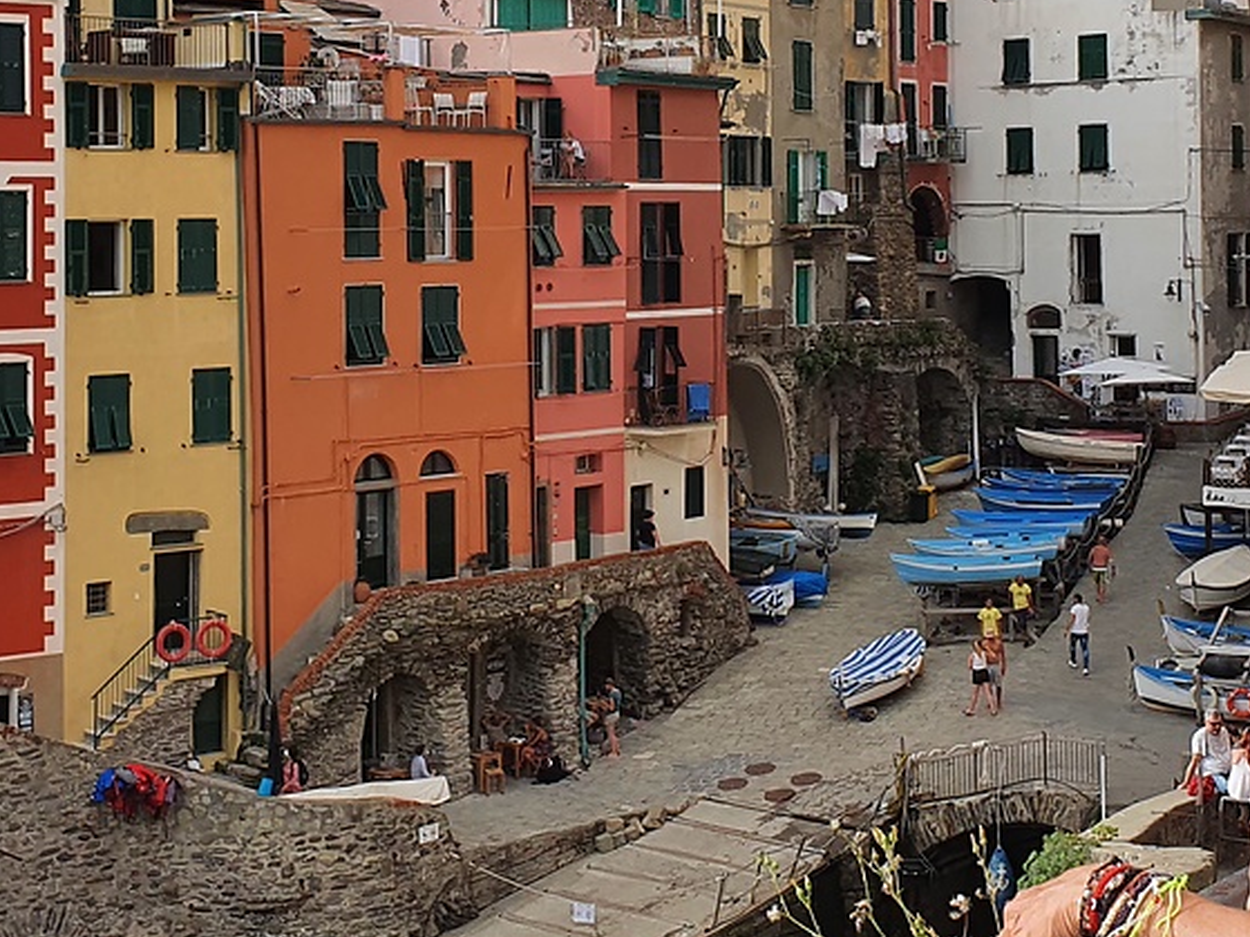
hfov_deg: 28.9
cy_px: 174
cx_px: 740
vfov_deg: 21.6
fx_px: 2419
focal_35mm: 67
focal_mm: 4.32
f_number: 2.4
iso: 50
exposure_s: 1/1236
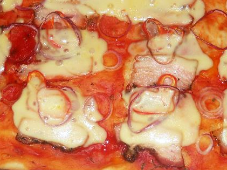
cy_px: 49
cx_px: 133
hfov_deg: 25.0
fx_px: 511
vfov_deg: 18.8
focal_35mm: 78
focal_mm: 6.72
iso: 80
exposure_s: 1/30
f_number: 3.1
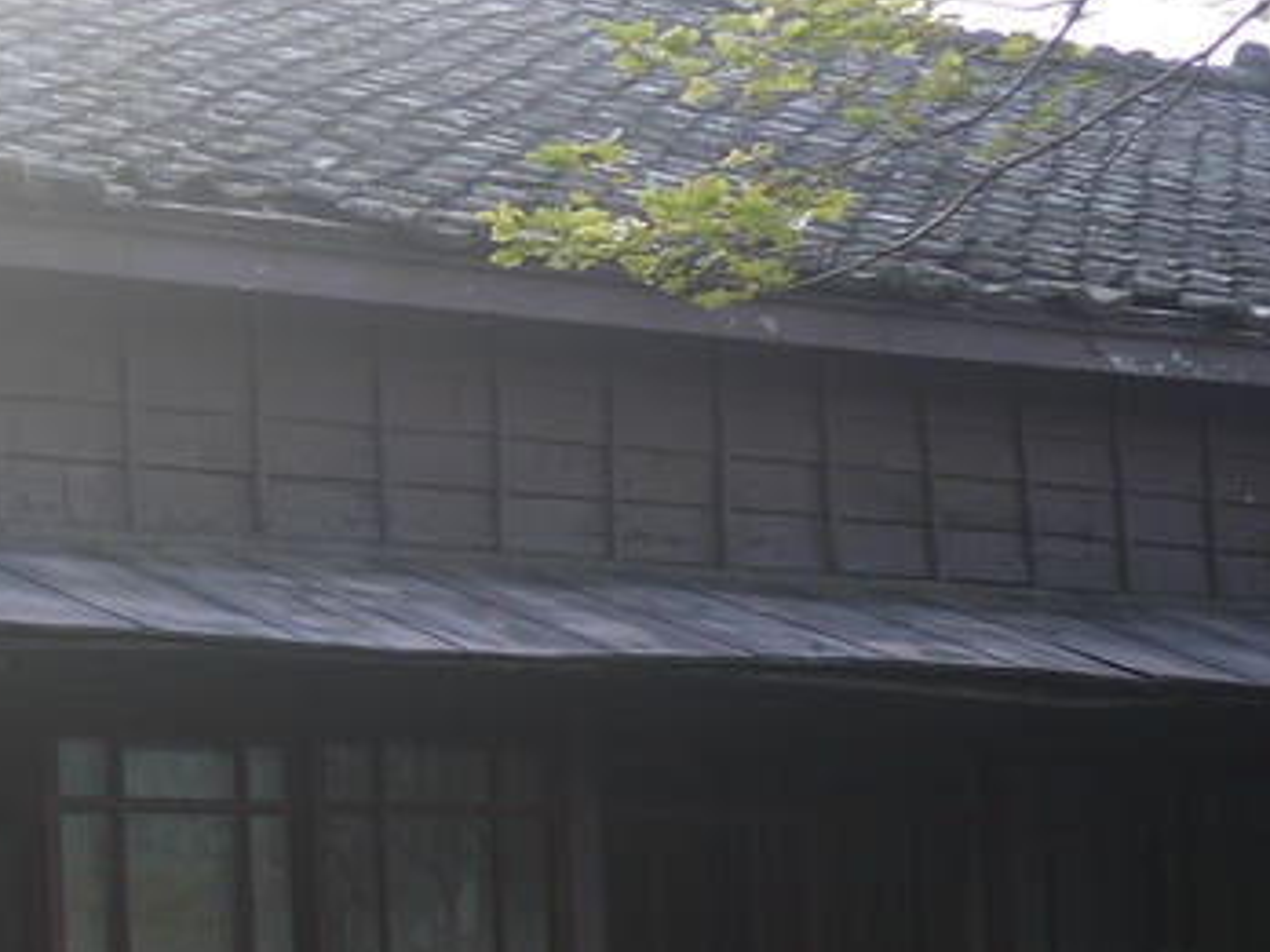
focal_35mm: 138
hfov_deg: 13.9
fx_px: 5063
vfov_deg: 10.7
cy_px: 802
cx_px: -263
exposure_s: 1/640
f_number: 1.7
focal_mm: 20
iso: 160
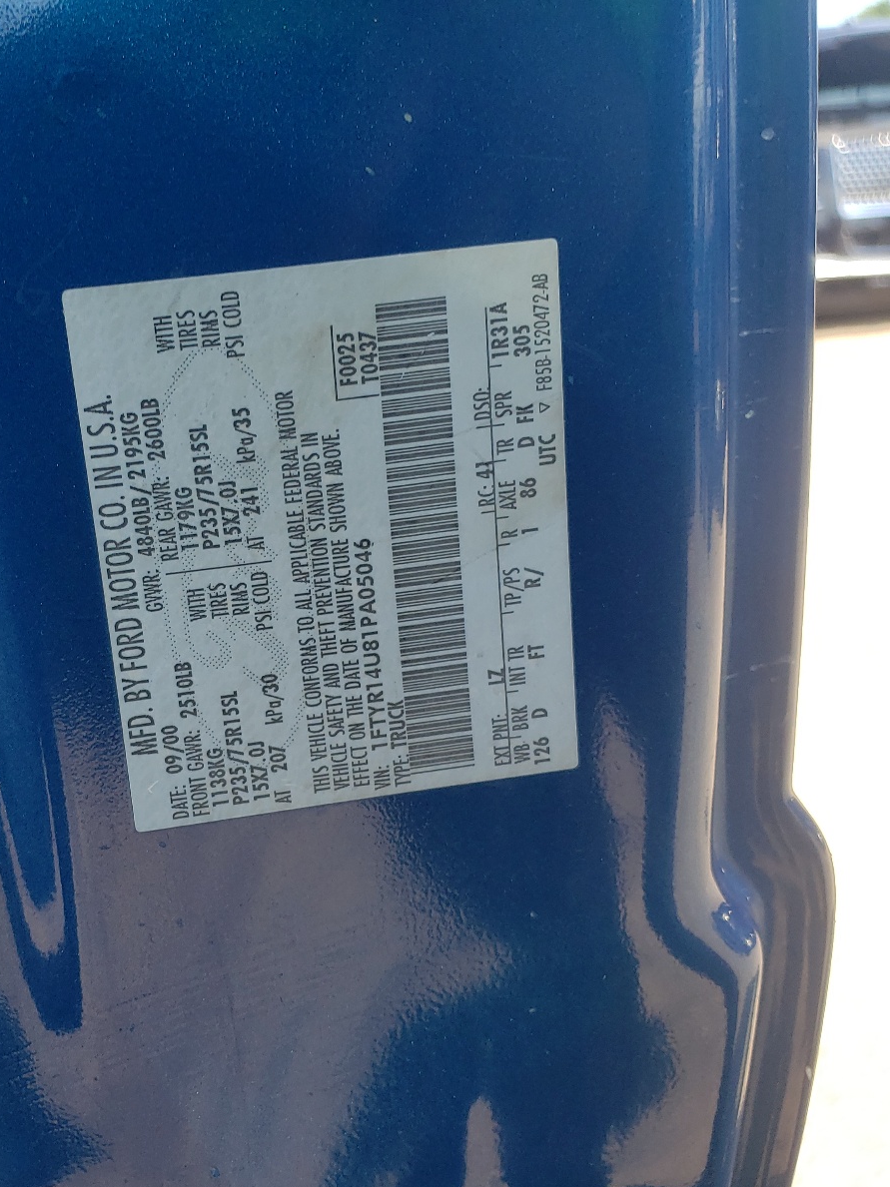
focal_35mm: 35
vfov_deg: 52.6
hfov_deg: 39.8
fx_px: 1200
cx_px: 243
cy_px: 595
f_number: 1.5
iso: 50
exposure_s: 1/625
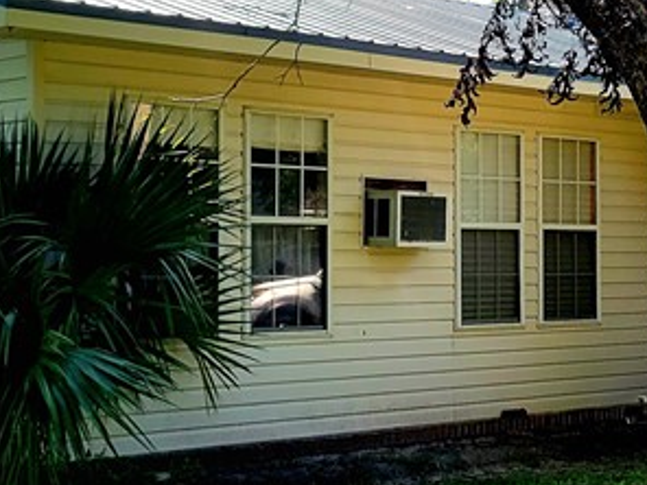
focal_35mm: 90
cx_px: 393
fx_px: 1682
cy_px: 225
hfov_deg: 21.7
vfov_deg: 16.4
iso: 40
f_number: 1.8
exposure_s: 1/1429
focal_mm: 5.4
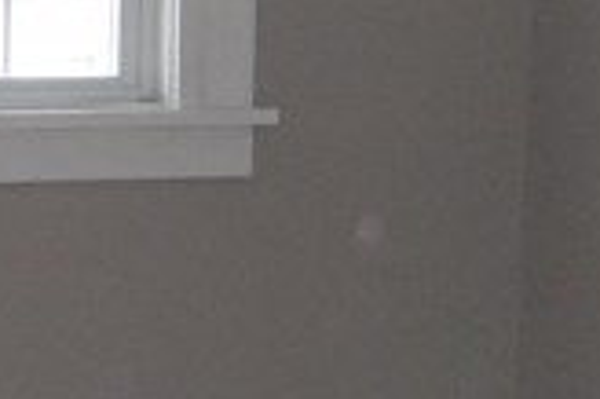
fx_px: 2814
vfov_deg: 8.1
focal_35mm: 169
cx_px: -223
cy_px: 436
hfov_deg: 11.8
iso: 280
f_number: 3.5
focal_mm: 4.6
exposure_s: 1/25
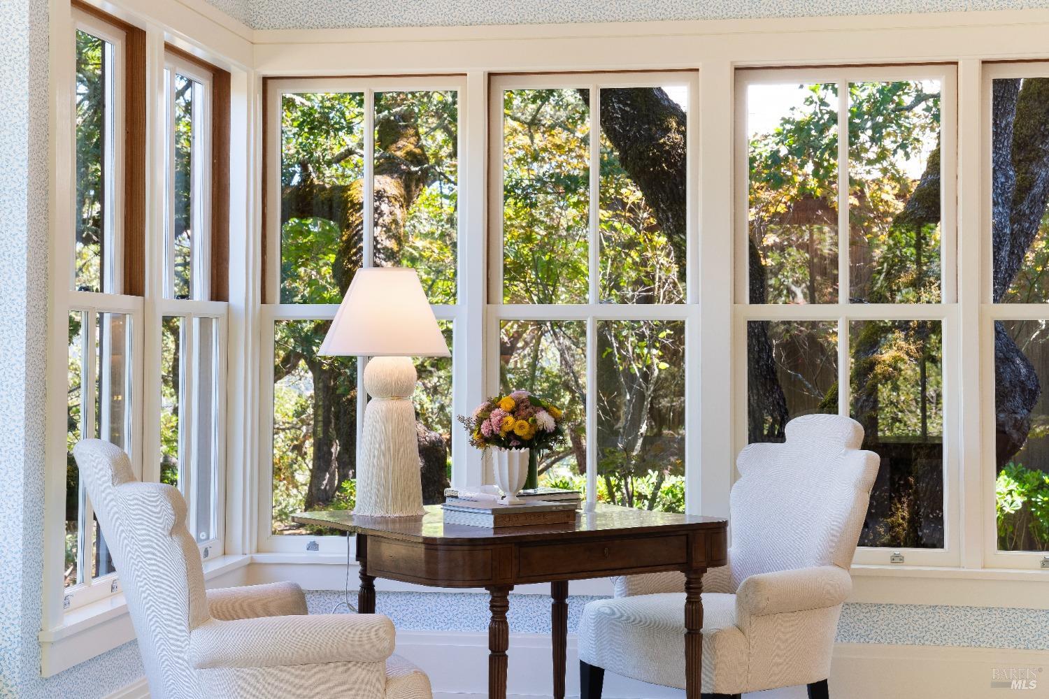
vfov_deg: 22.3
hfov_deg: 32.9
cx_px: 524
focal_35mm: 61
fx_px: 1777
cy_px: 350
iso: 100
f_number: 11
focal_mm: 61
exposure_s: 1/4
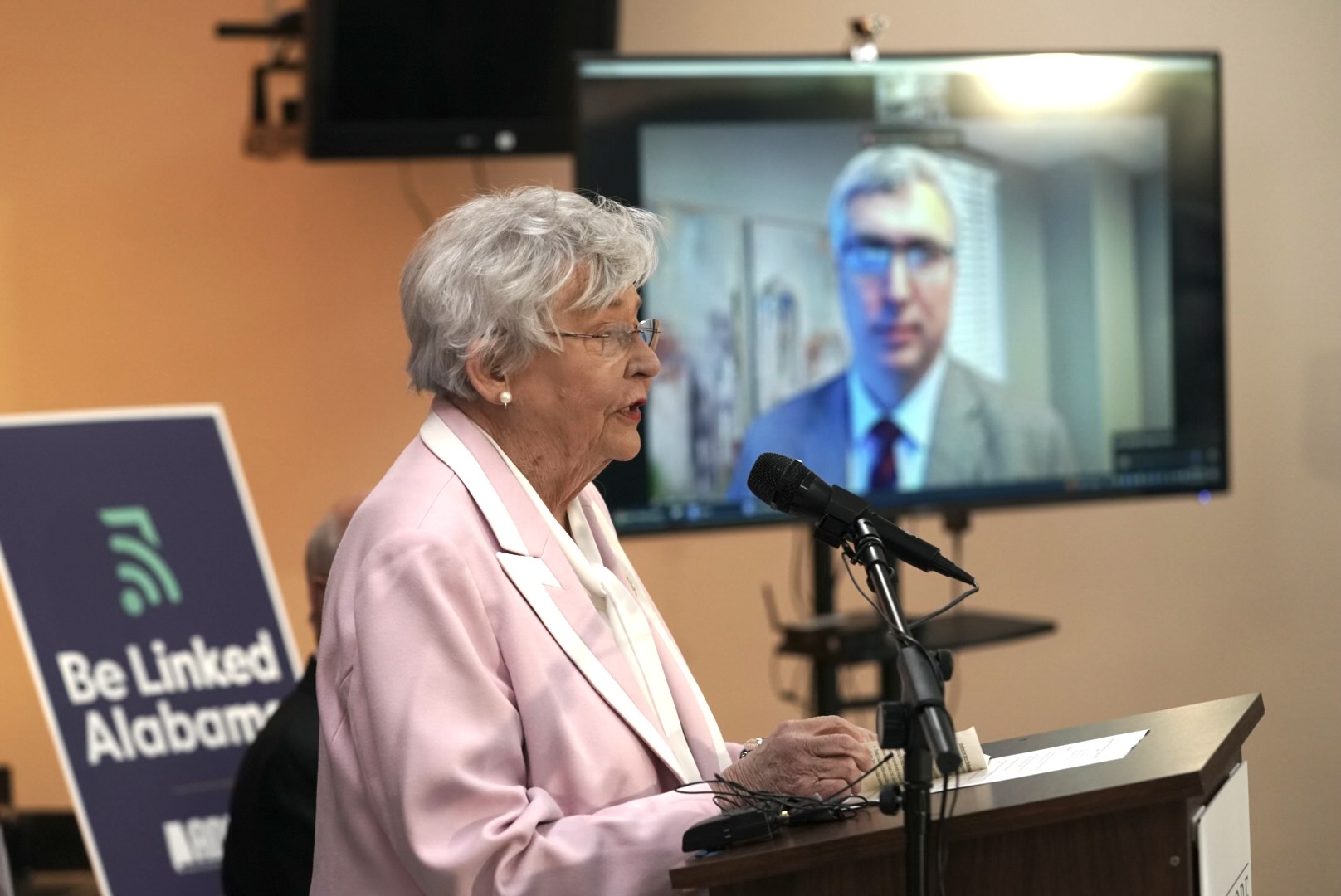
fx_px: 4324
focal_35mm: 116
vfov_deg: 11.8
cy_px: 448
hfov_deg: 17.6
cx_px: 670
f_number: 4.5
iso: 2500
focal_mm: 116
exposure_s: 1/250
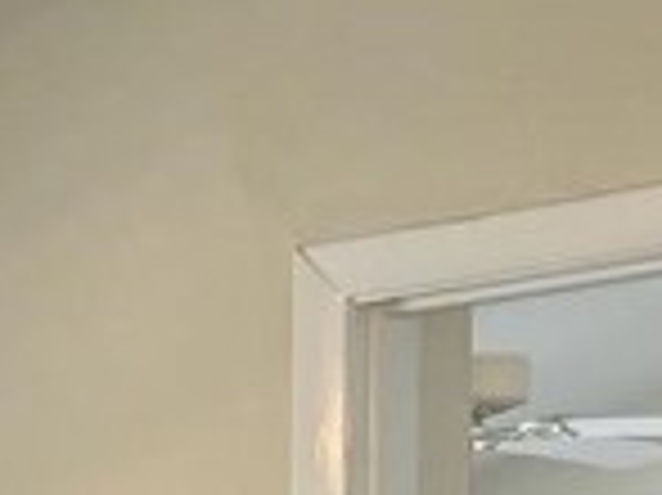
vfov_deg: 7.1
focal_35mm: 181
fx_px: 3459
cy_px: 1611
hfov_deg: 10.1
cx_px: -653
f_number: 1.5
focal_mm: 5.7
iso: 100
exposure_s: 1/120
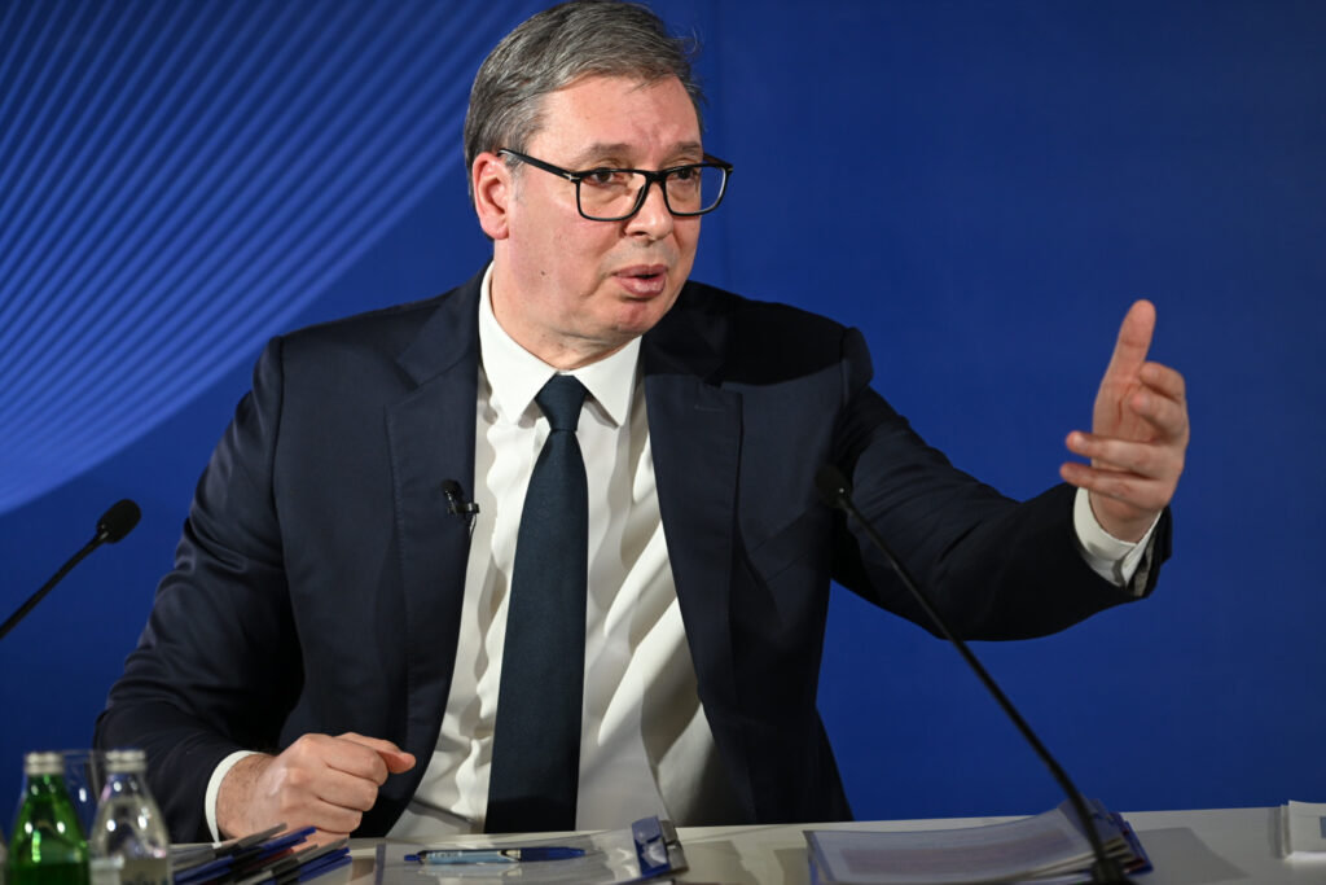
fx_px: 7367
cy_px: 442
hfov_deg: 10.3
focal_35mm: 200
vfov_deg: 6.9
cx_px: 663
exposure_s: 1/400
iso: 1000
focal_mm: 200
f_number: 4
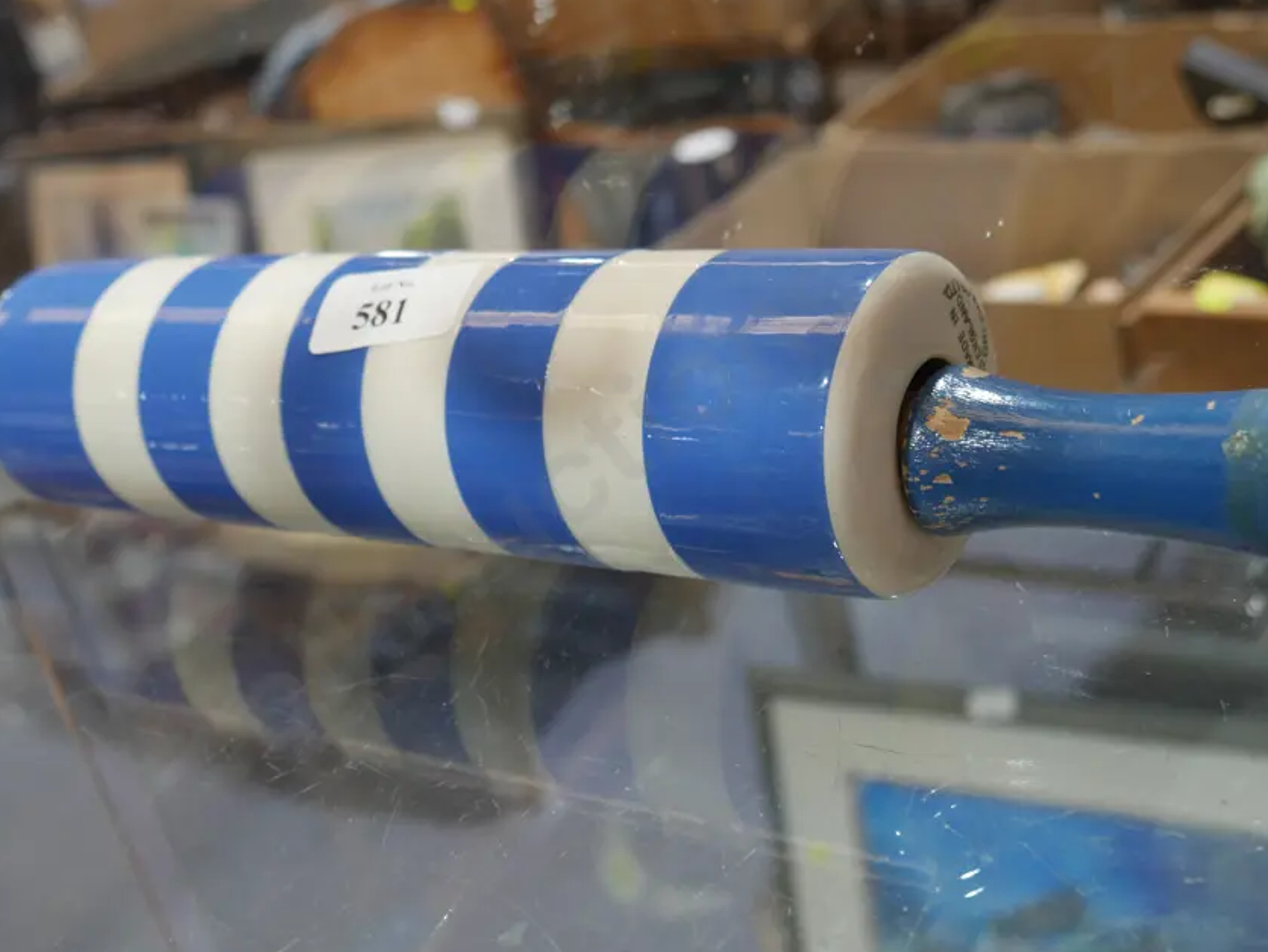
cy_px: 525
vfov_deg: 29.7
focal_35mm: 49
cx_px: 520
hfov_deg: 38.8
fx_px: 1796
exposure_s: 1/60
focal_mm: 20
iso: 320
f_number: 4.5
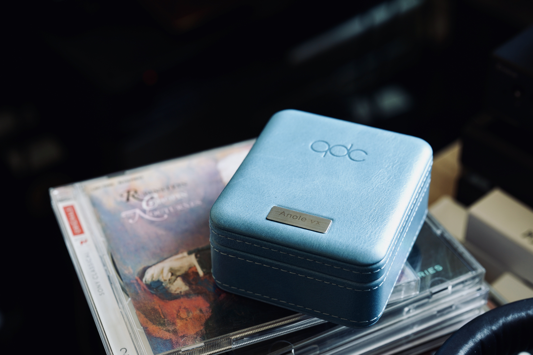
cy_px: 178
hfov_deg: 28.8
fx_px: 1036
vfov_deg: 19.5
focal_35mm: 70
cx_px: 266
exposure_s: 1/3
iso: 100
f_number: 5.6
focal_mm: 70
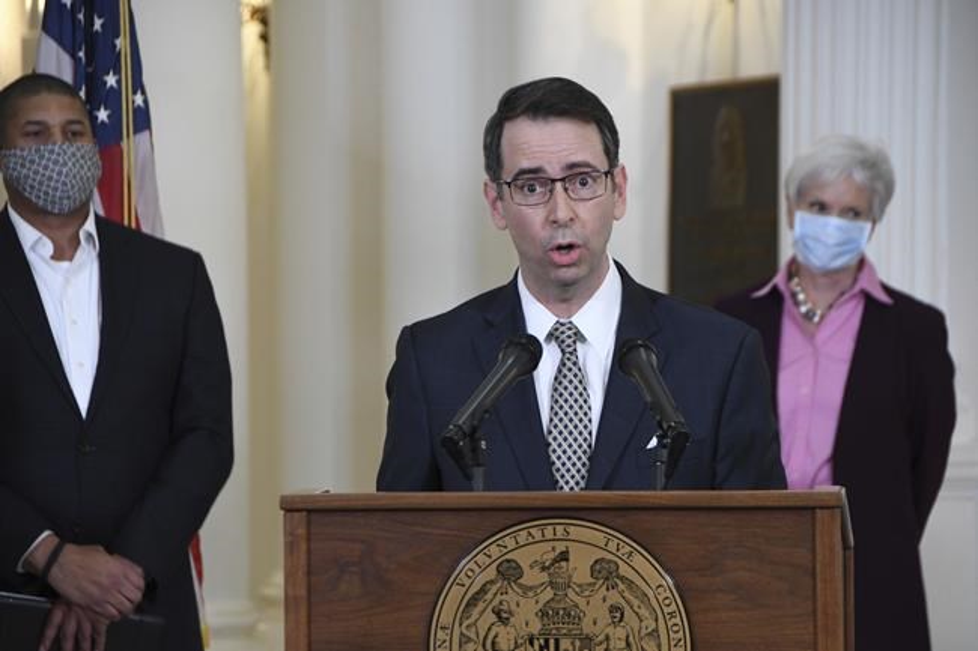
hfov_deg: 12.2
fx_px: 4563
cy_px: 326
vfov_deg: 8.2
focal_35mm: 168
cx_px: 489
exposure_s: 1/60
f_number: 5.6
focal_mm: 112
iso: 2000
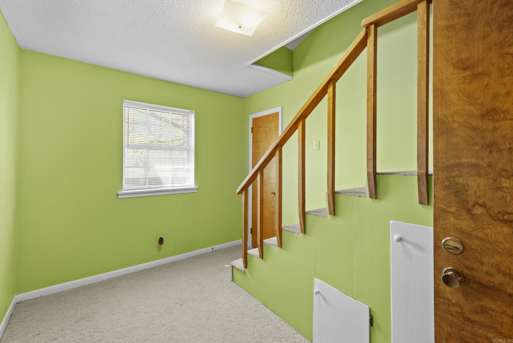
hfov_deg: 100.4
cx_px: 256
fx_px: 214
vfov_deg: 77.4
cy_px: 172
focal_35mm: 15
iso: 800
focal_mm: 10
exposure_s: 1/3
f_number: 7.1
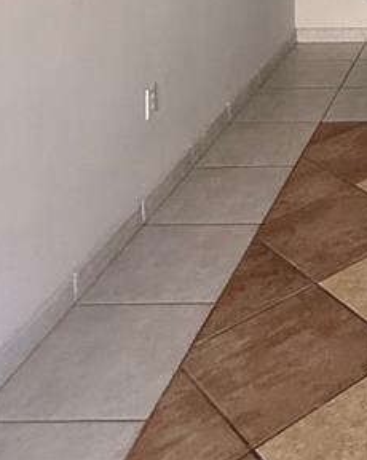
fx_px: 775
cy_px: -136
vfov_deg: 27.6
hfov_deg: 23.0
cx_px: 506
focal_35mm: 57
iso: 320
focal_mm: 2.22
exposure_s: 1/79
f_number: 2.2
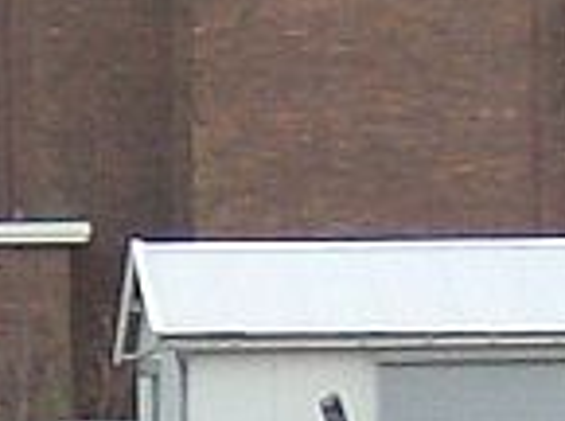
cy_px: 517
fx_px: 8076
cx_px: -347
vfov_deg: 3.0
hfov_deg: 4.0
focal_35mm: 496
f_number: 3.7
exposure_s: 1/97.8
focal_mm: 11.6
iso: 150
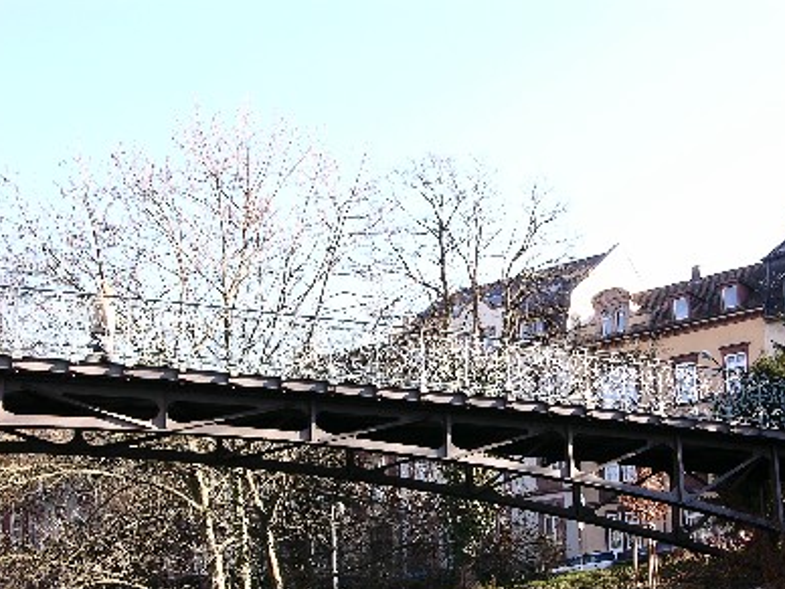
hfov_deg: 36.0
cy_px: 439
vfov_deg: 27.2
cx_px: 468
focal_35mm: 53
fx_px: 1202
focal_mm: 8.9
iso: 50
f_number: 5
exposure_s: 1/55.1
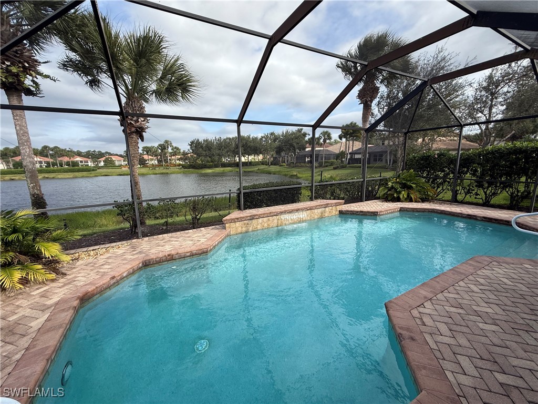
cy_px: 202
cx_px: 269
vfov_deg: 85.7
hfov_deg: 102.1
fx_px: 218
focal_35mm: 14
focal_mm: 2.22
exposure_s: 1/734
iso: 50
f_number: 2.2
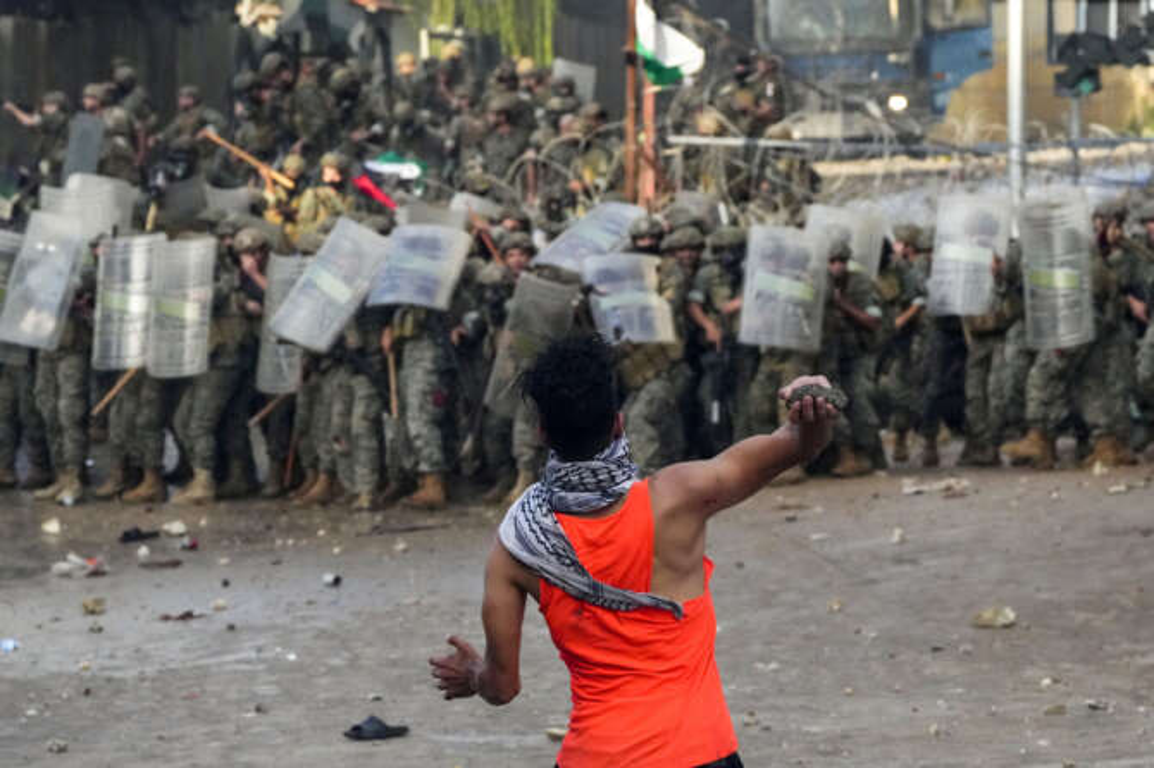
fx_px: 5062
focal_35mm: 158
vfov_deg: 8.7
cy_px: 384
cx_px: 577
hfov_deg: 13.0
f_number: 9
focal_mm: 158
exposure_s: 1/5000
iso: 6400
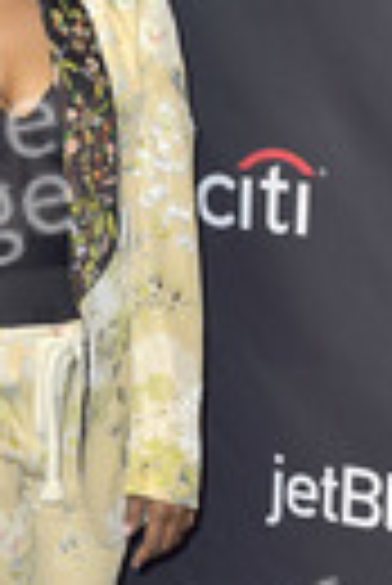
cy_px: 432
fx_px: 2199
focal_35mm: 135
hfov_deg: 10.1
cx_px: -25
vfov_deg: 15.1
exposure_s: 1/250
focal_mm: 44
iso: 250
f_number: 5.6
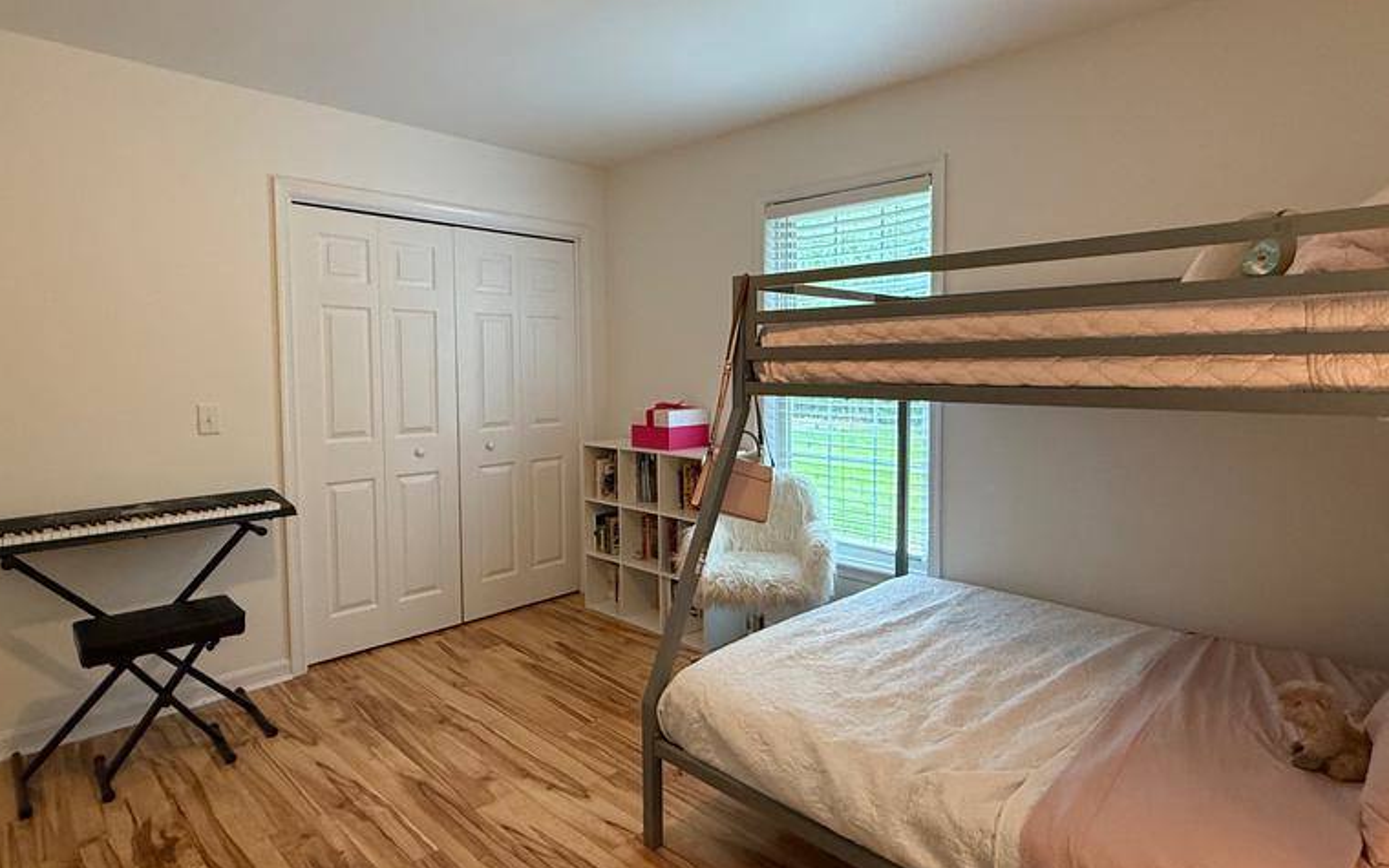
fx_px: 757
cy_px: 408
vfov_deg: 59.6
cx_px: 702
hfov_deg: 85.1
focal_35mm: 20
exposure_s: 1/60
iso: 500
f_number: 2.2
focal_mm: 2.22
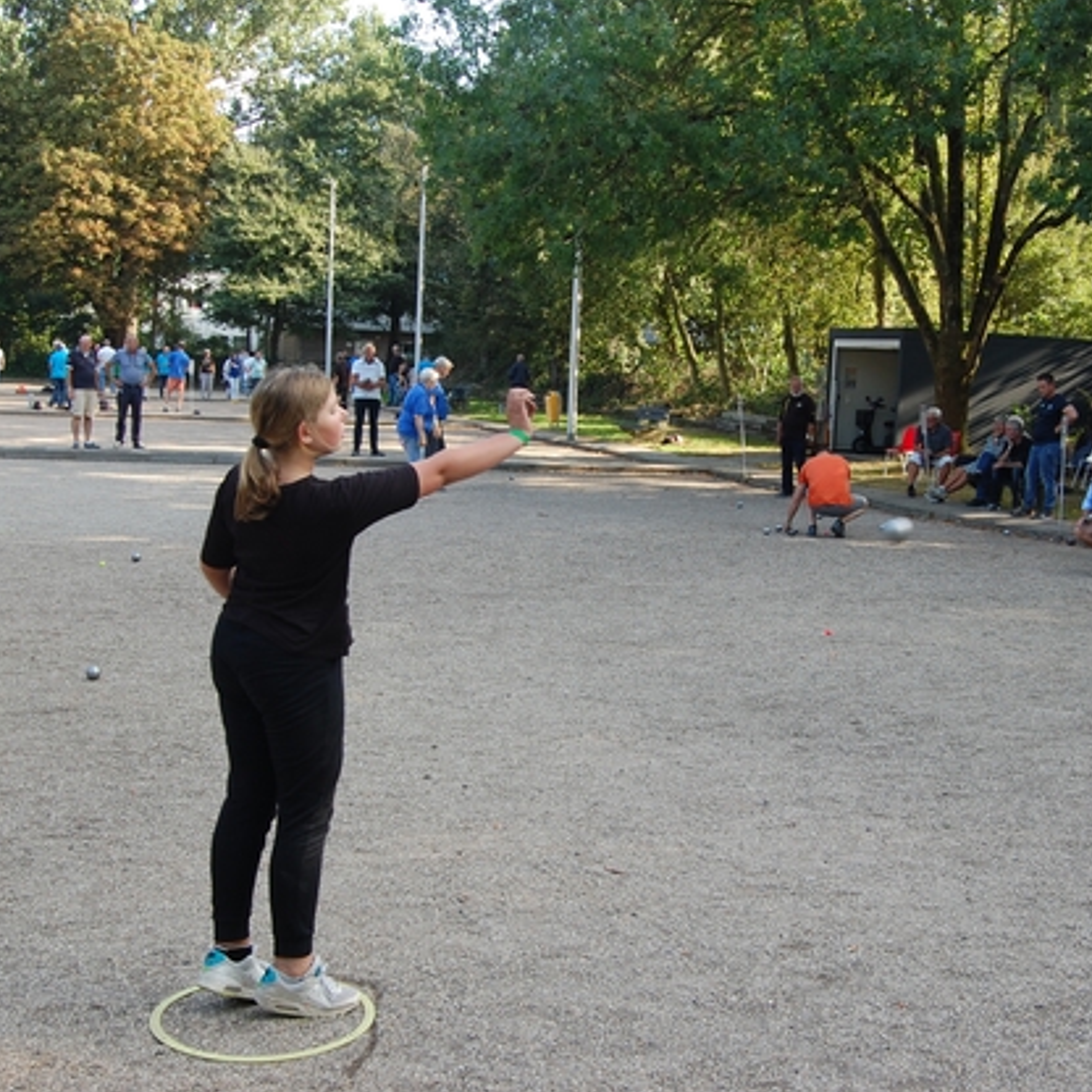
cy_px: 543
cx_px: 630
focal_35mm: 47
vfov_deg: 36.1
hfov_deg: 36.0
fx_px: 1677
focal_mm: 24
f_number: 5.6
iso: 220
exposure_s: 1/125
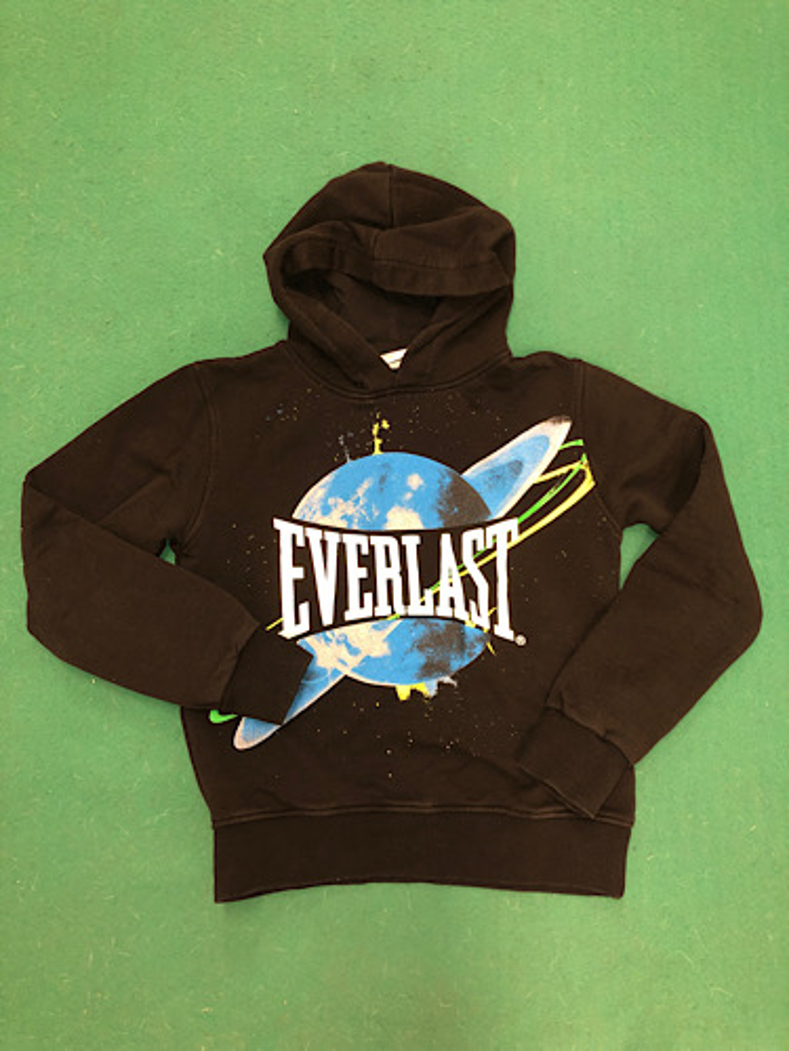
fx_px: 851
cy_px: 526
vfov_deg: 63.4
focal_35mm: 28
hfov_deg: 49.7
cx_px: 394
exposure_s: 1/17
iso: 64
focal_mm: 3.99
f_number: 1.8
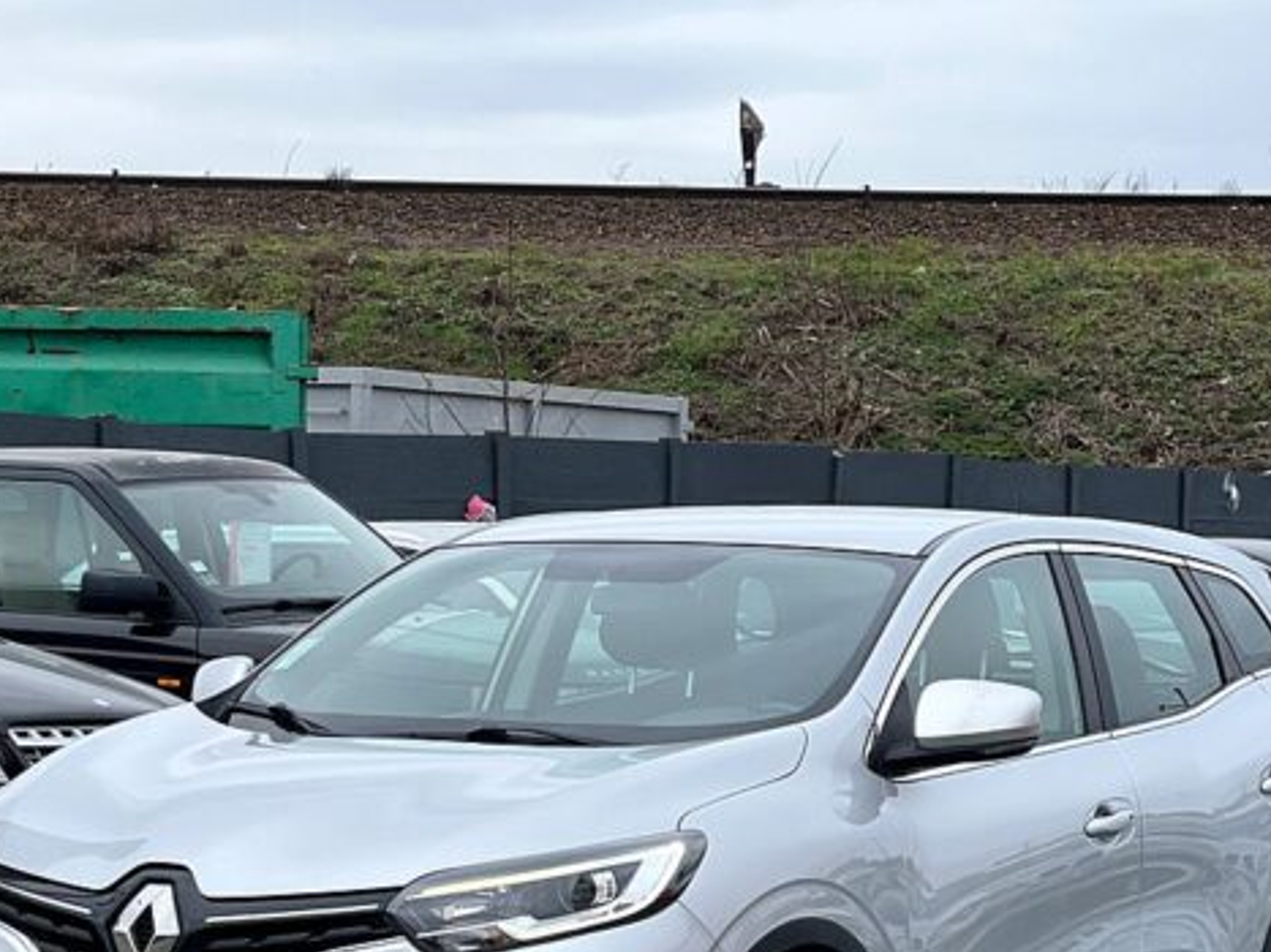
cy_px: 770
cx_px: 376
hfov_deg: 14.9
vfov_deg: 11.2
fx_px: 4845
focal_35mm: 132
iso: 25
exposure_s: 1/206
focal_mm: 9
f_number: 2.8
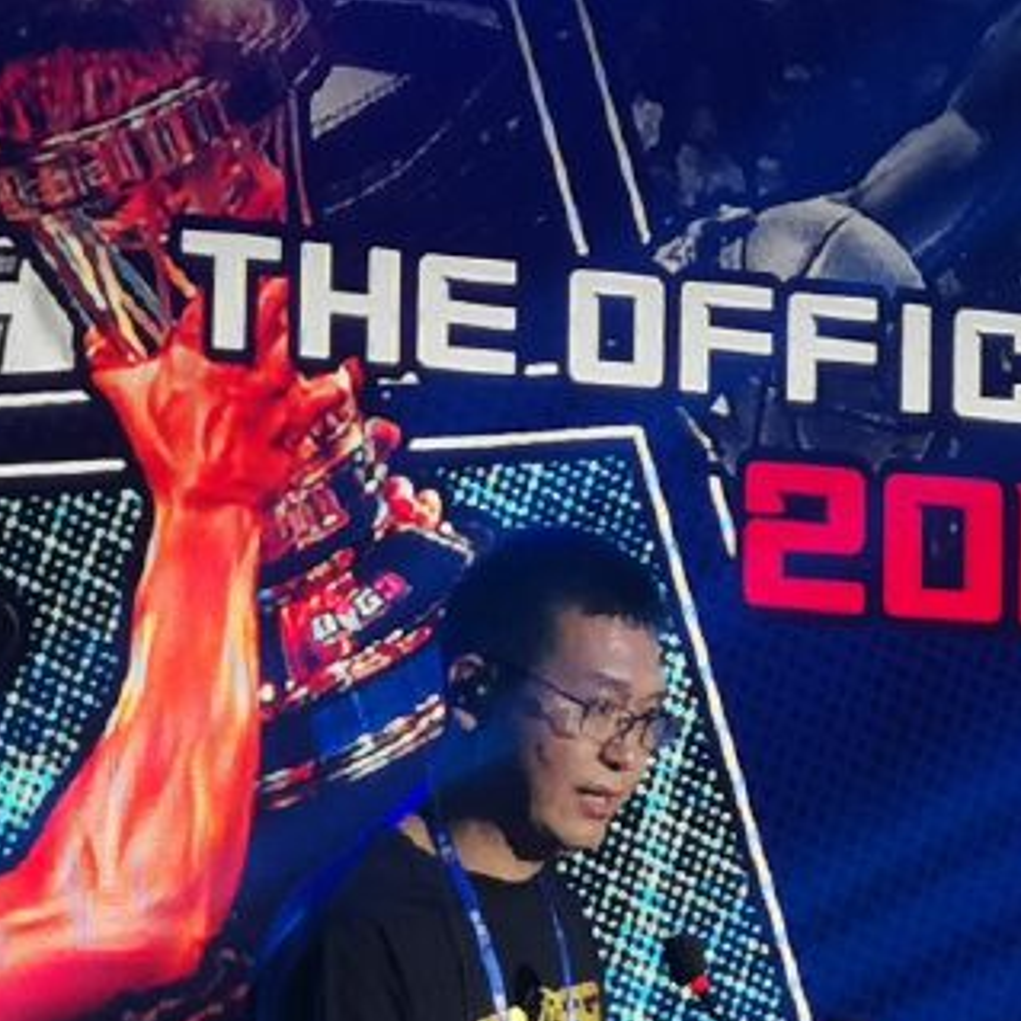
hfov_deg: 7.6
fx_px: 7642
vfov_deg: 7.6
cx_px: 842
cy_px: 898
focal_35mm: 229
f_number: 2.4
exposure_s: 1/50
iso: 64
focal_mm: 3.95
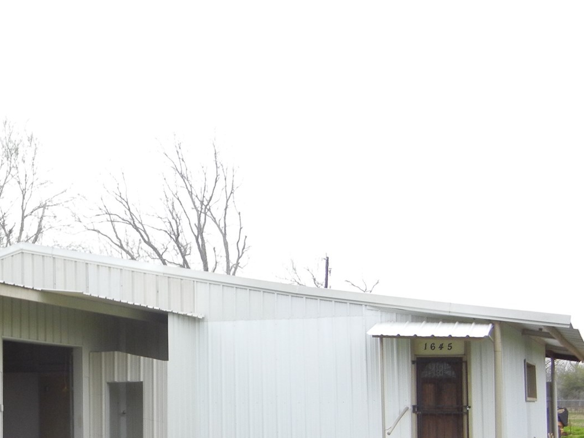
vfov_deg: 24.9
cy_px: 338
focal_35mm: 58
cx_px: 58
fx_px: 978
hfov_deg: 31.7
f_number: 3.5
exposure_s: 1/273
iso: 160
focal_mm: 5.4
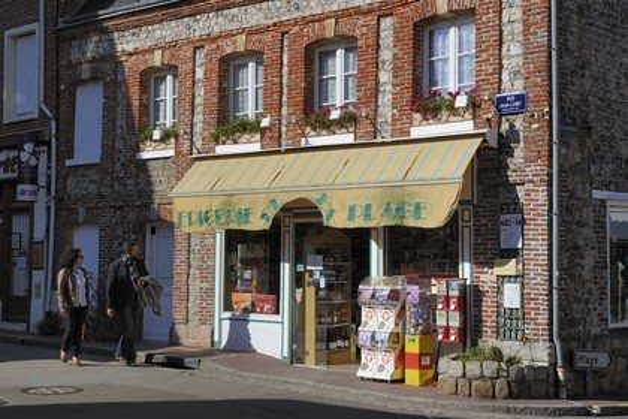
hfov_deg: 35.6
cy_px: 210
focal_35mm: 56
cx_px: 314
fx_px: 977
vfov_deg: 24.2
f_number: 16
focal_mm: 56
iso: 200
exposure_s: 1/200
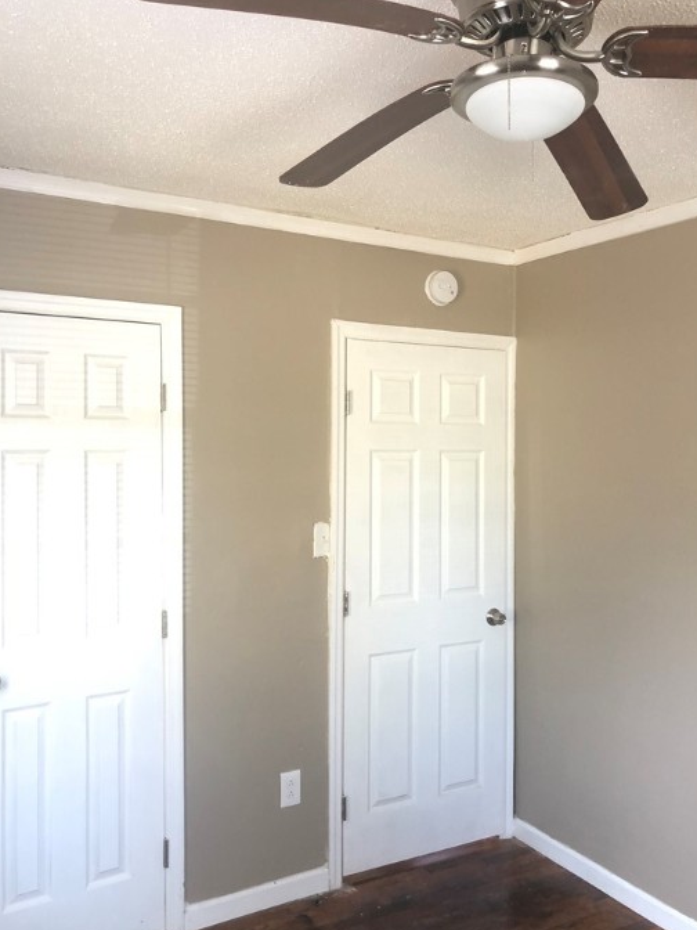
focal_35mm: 32
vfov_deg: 56.8
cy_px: 451
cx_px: 384
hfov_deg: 44.1
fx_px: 859
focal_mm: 4
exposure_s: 1/20
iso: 40
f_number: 1.8
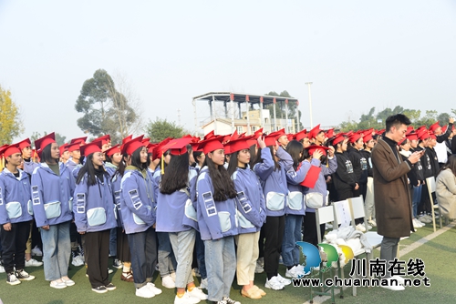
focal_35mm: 38
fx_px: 482
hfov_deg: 50.7
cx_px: 228
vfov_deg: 35.1
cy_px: 152
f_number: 7.1
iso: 400
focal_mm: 38
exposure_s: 1/250
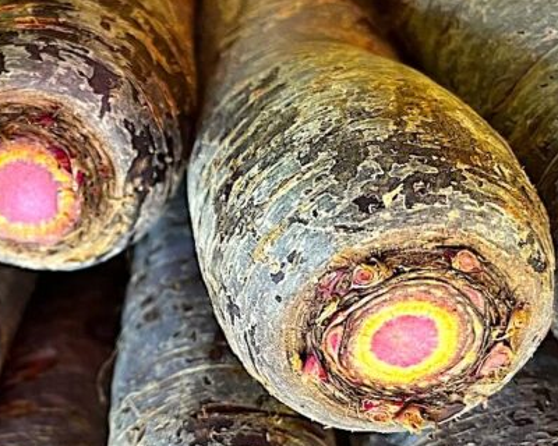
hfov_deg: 27.7
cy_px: 262
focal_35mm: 65
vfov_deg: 23.5
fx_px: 1073
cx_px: 24
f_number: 1.6
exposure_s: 1/94
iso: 125
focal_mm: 5.1
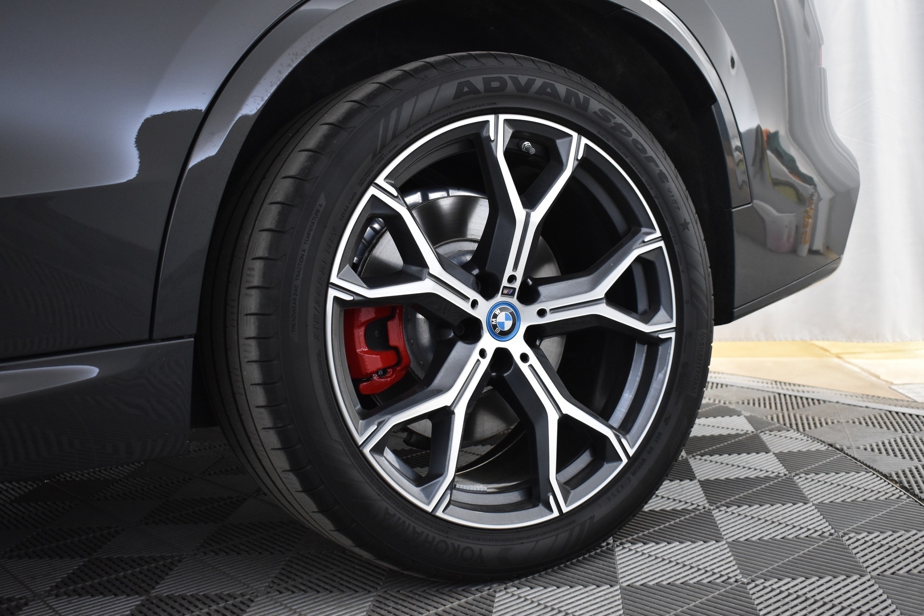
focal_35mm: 40
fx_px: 1039
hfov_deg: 47.9
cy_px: 308
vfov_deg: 33.0
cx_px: 462
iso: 1250
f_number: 4
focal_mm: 27
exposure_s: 1/40
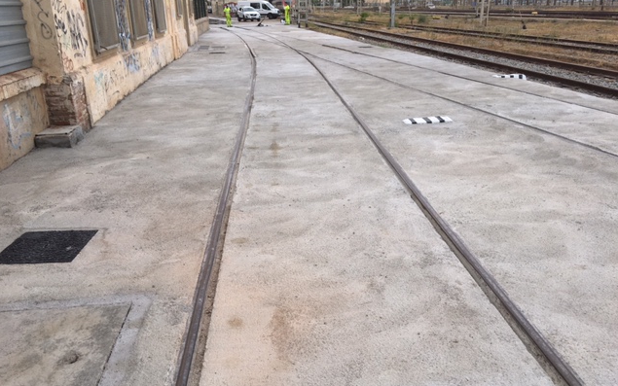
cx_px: 308
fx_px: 522
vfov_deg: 40.6
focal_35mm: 31
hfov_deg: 61.2
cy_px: 204
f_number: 2.2
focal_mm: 4.15
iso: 25
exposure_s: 1/450
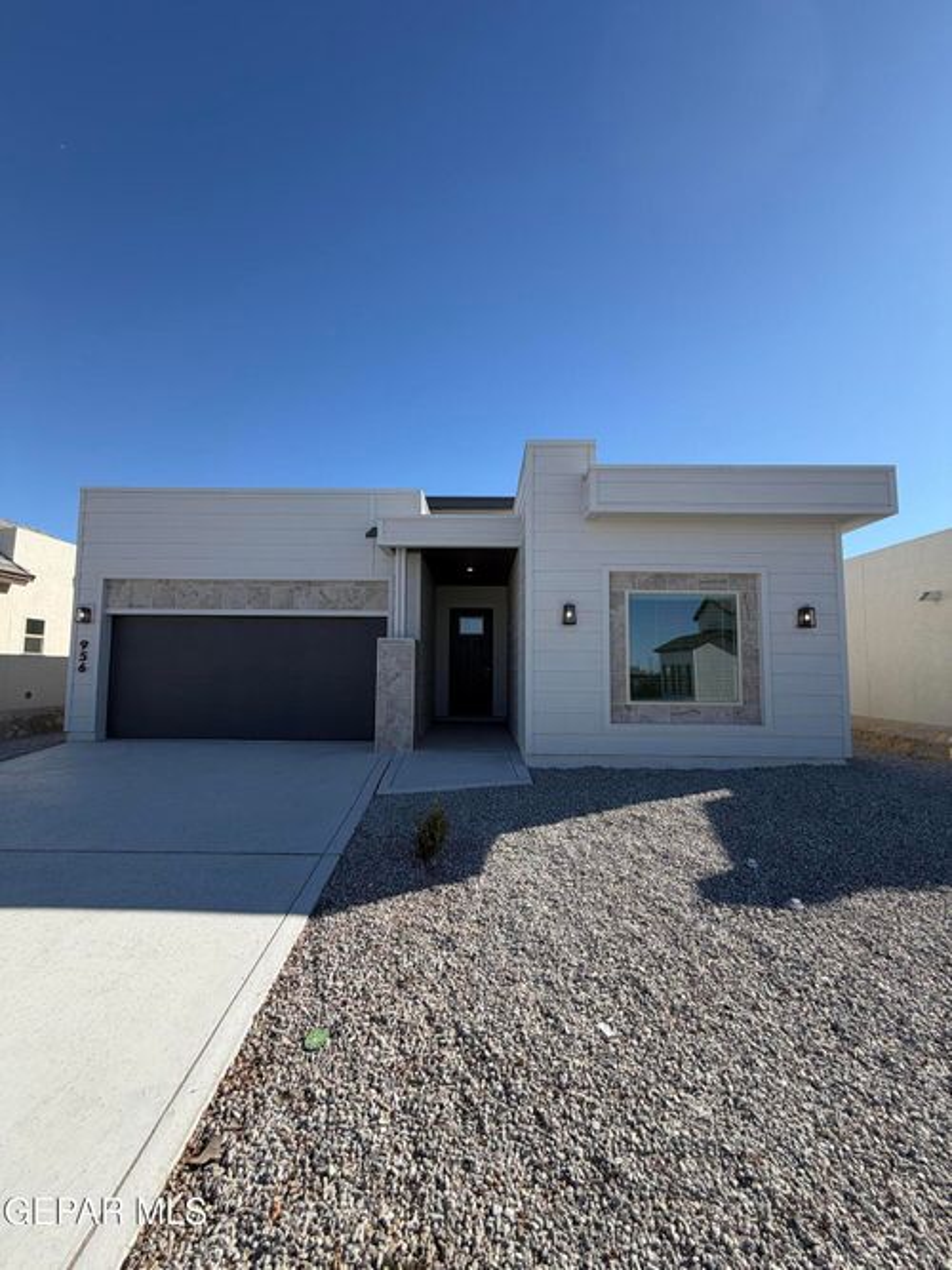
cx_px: 476
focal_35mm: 14
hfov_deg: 85.7
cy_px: 635
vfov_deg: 102.1
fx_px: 514
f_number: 2.2
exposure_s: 1/770
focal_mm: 2.22
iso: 25
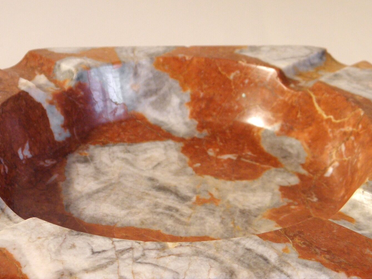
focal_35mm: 69
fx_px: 742
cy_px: 202
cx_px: 182
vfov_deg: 21.2
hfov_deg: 28.2
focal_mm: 6.4
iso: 125
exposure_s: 1/40
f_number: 3.7
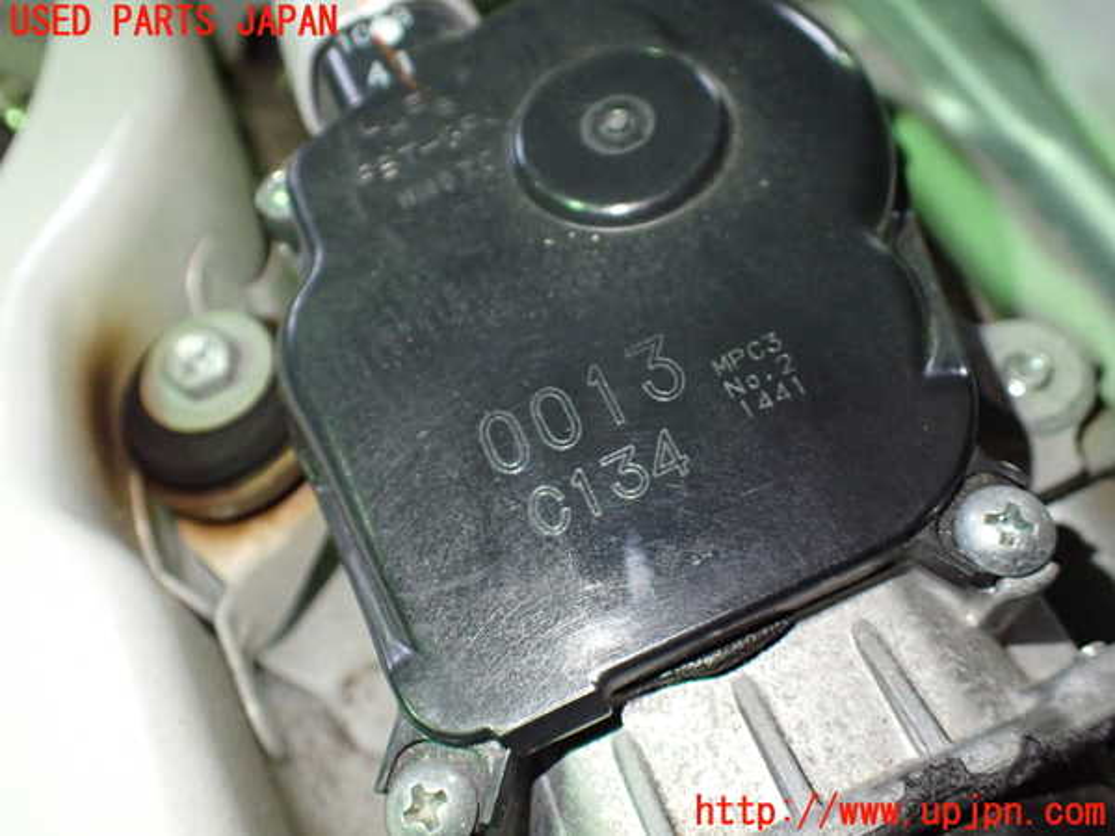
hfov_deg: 60.0
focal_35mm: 30
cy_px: 418
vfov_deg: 46.8
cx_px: 558
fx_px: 966
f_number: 2.3
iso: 800
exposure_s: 1/125
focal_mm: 5.4
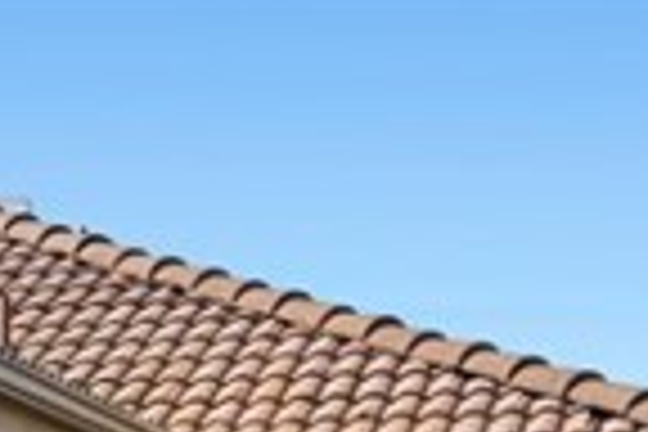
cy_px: 821
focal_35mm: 220
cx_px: -621
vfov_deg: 6.1
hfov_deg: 8.9
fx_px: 3960
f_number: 9
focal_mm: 31
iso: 100
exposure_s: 1/125
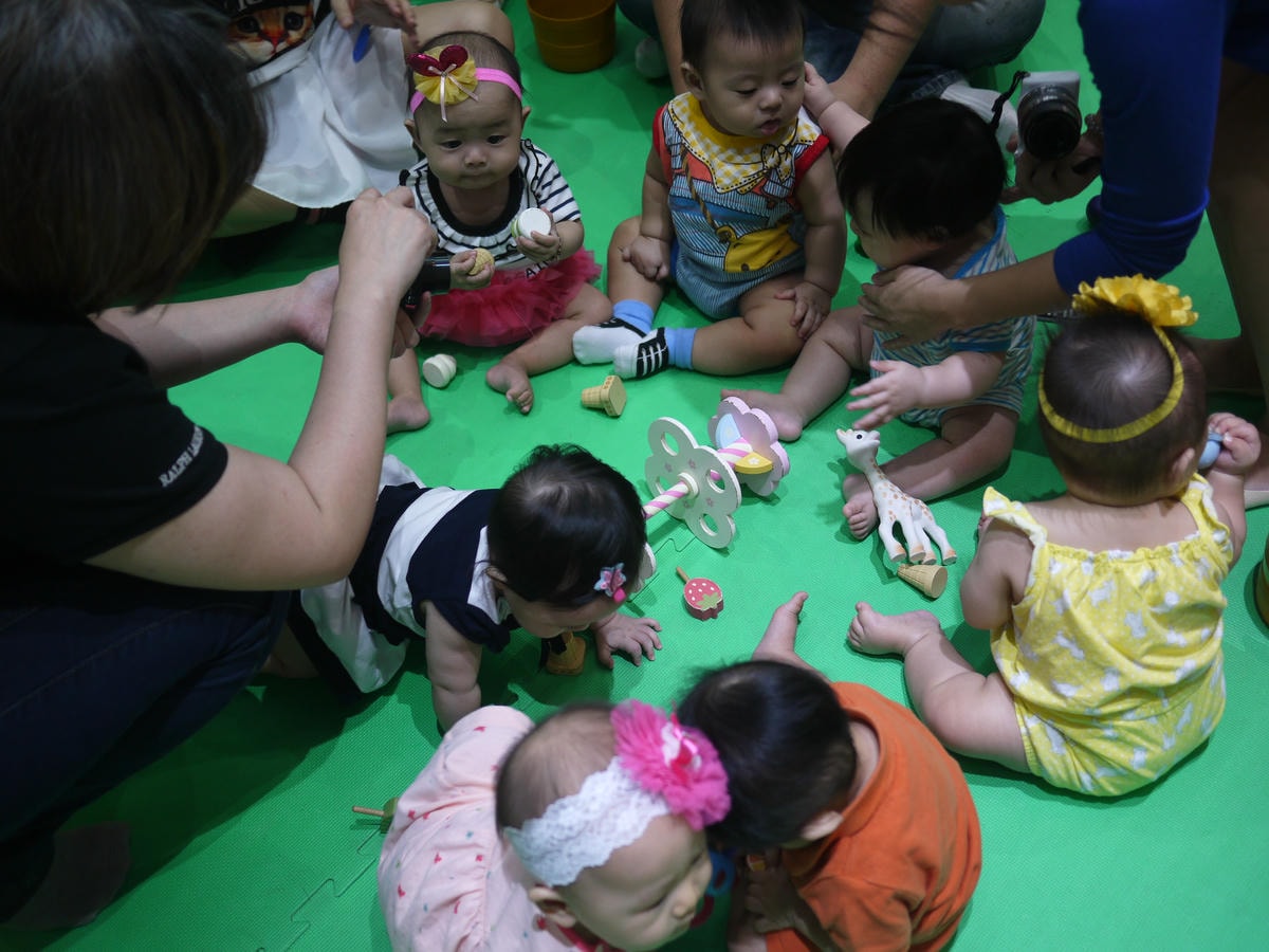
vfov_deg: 36.0
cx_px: 634
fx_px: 1466
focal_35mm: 40
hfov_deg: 46.8
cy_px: 476
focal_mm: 20
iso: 160
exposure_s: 1/80
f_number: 1.7
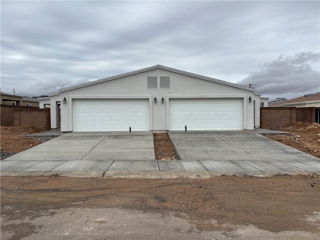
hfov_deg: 67.3
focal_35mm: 26
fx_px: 240
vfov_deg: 53.1
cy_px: 120
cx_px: 160
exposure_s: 1/3413
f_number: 1.6
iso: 50
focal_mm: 5.96
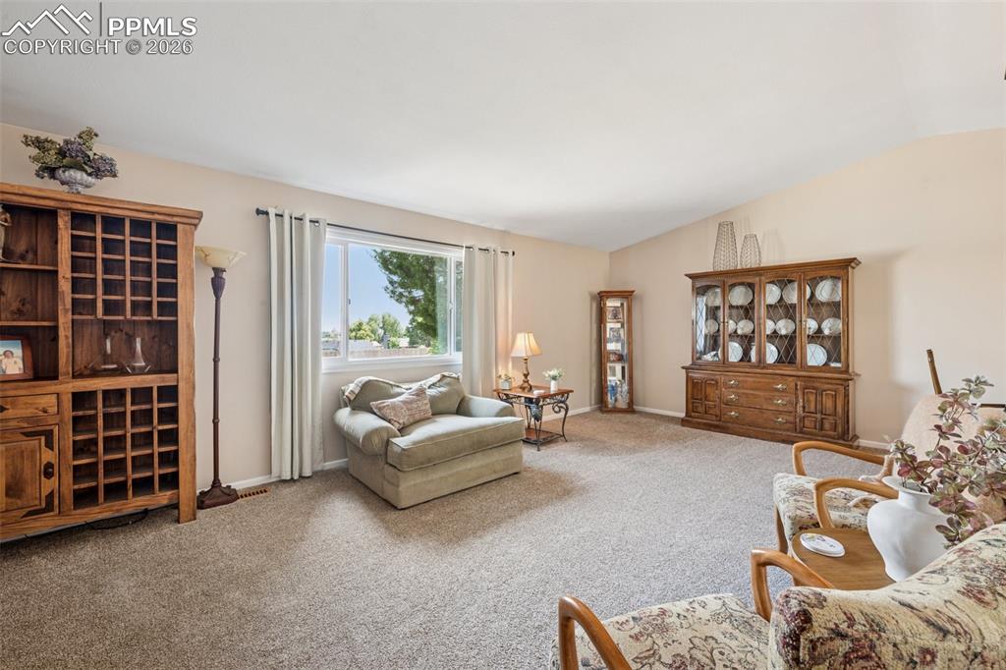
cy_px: 335
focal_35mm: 15
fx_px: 419
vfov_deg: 77.3
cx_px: 503
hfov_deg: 100.4
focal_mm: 15
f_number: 11
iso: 100
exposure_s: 1
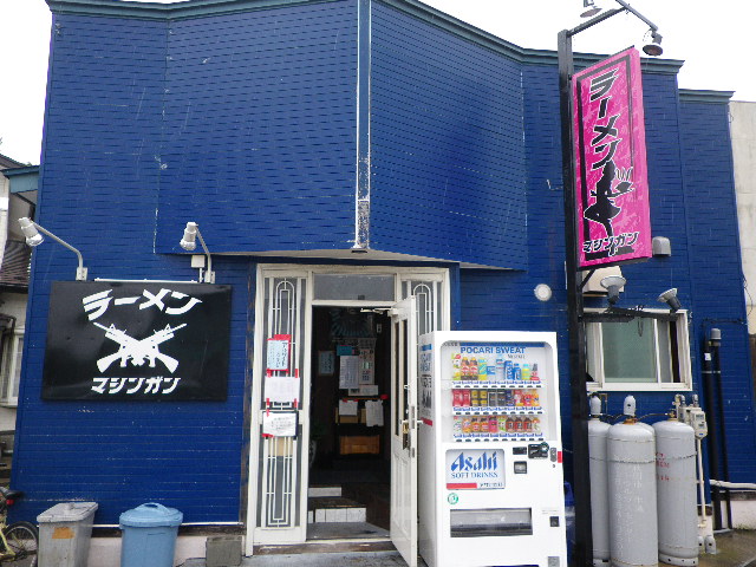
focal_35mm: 28
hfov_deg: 63.4
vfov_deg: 49.7
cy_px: 284
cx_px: 378
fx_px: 612
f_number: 2.6
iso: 64
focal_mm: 4.9
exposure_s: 1/160
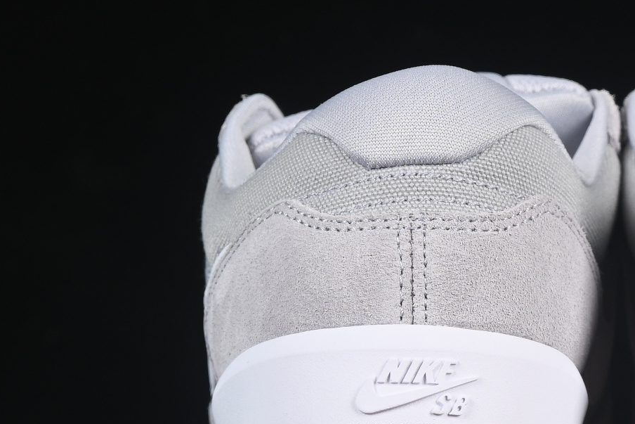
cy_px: 89
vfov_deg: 5.9
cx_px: 613
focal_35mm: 231
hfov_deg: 8.9
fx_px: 4075
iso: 160
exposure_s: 1/80
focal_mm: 50
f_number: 7.1
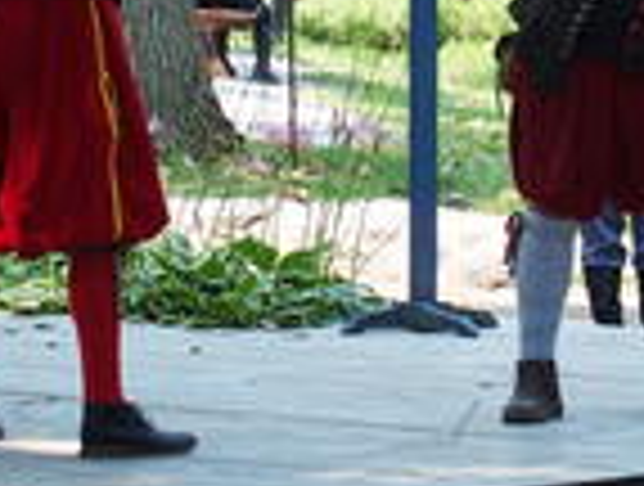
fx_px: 5390
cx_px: 549
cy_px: -32
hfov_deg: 6.8
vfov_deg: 5.2
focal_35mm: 289
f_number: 3.5
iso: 100
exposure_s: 1/320
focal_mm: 19.6
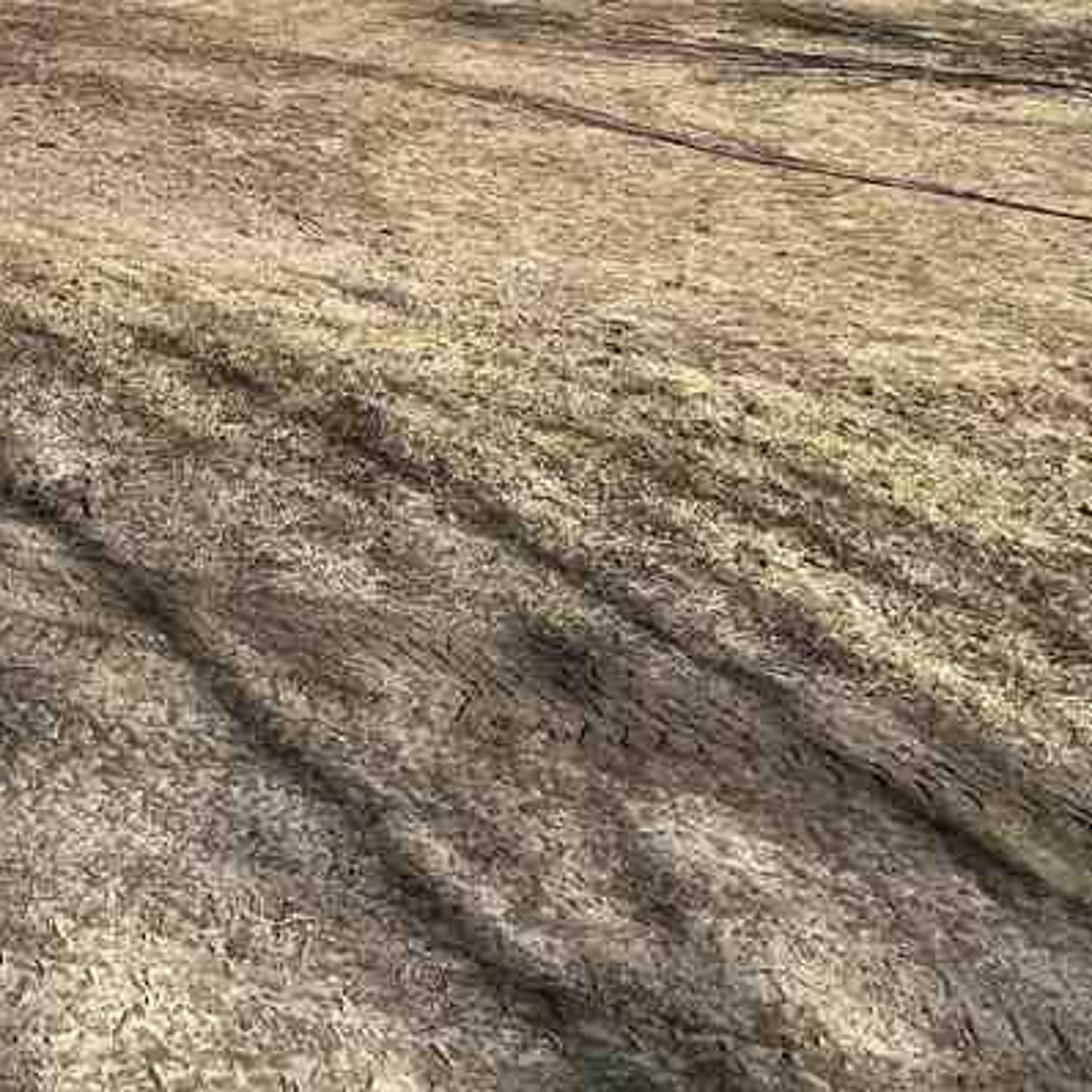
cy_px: -134
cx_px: -30
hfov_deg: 39.0
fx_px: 1321
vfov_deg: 37.1
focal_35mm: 37
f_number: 1.8
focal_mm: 1.57
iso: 32
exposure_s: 1/2096
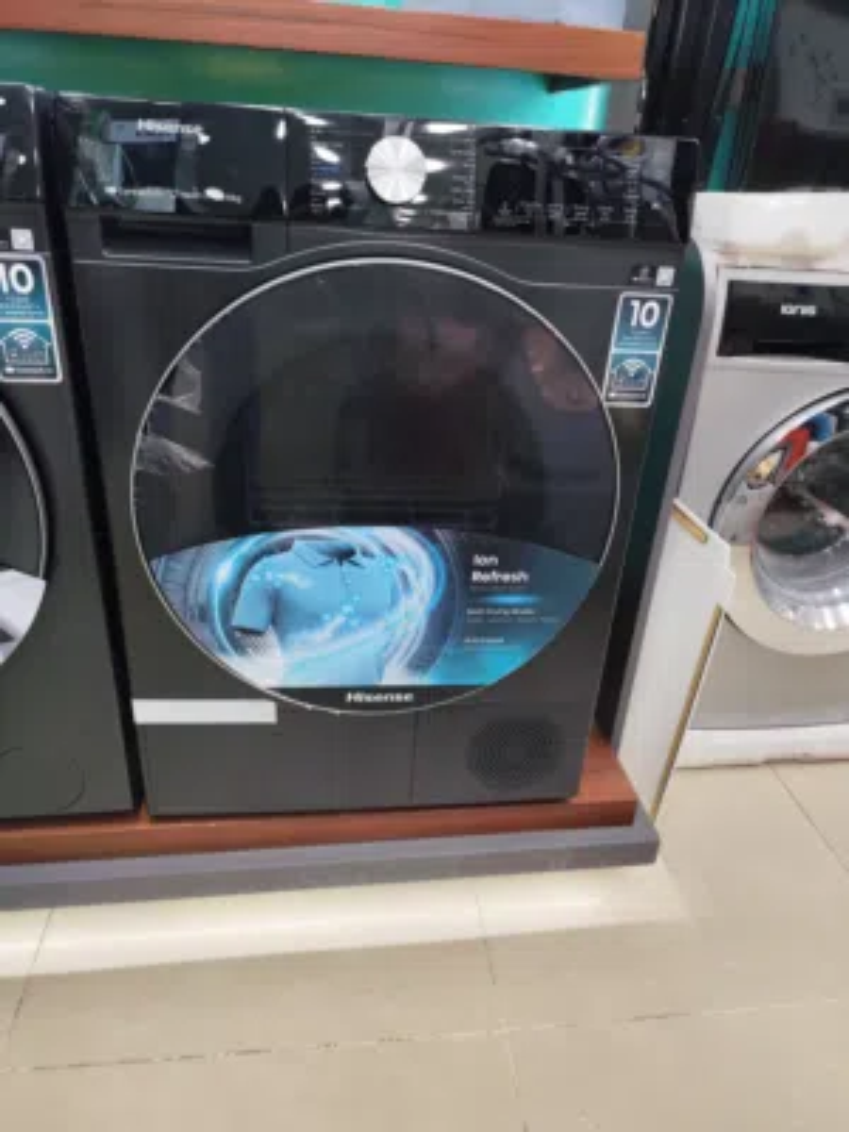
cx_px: 424
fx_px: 752
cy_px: 566
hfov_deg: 58.9
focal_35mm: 23
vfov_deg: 73.9
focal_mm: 6.14
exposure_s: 1/100
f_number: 1.65
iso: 125
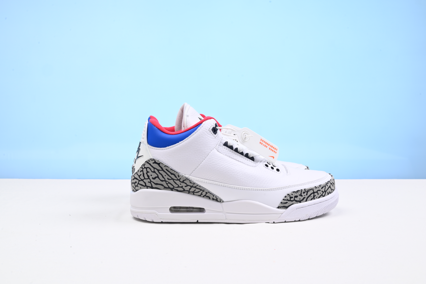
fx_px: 473
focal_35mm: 40
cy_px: 142
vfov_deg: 33.4
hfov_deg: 48.4
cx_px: 213
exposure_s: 1/2
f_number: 16
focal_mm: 40
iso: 100
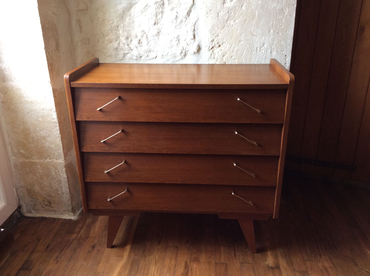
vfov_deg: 44.1
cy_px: 138
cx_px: 185
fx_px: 342
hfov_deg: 56.9
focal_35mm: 32
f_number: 2.4
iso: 80
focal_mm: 3.3
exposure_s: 1/25
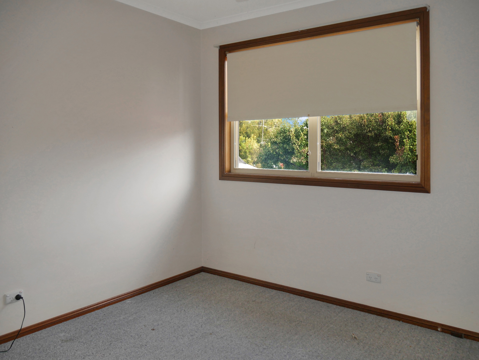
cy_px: 180
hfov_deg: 63.4
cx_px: 240
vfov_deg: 49.8
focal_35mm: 28
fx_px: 388
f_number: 3.5
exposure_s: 1/60
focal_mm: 14
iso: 200
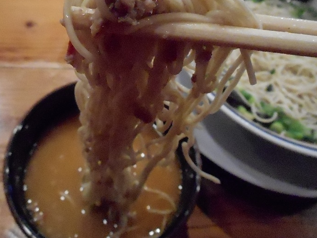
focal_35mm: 35
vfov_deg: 40.2
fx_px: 320
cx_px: 132
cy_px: 80
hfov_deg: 52.4
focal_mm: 4.5
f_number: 3.7
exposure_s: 1/400
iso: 3200
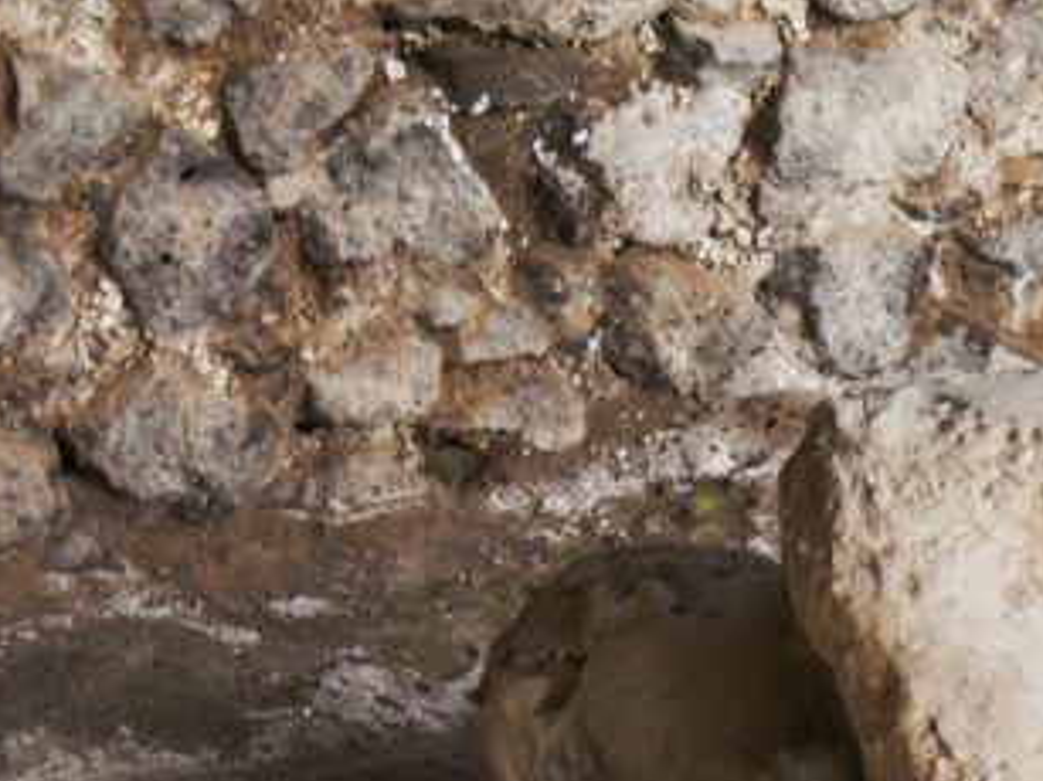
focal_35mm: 192
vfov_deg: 7.6
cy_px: 1121
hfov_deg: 10.1
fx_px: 5783
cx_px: 1430
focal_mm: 40
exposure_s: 1/100
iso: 320
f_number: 4.5
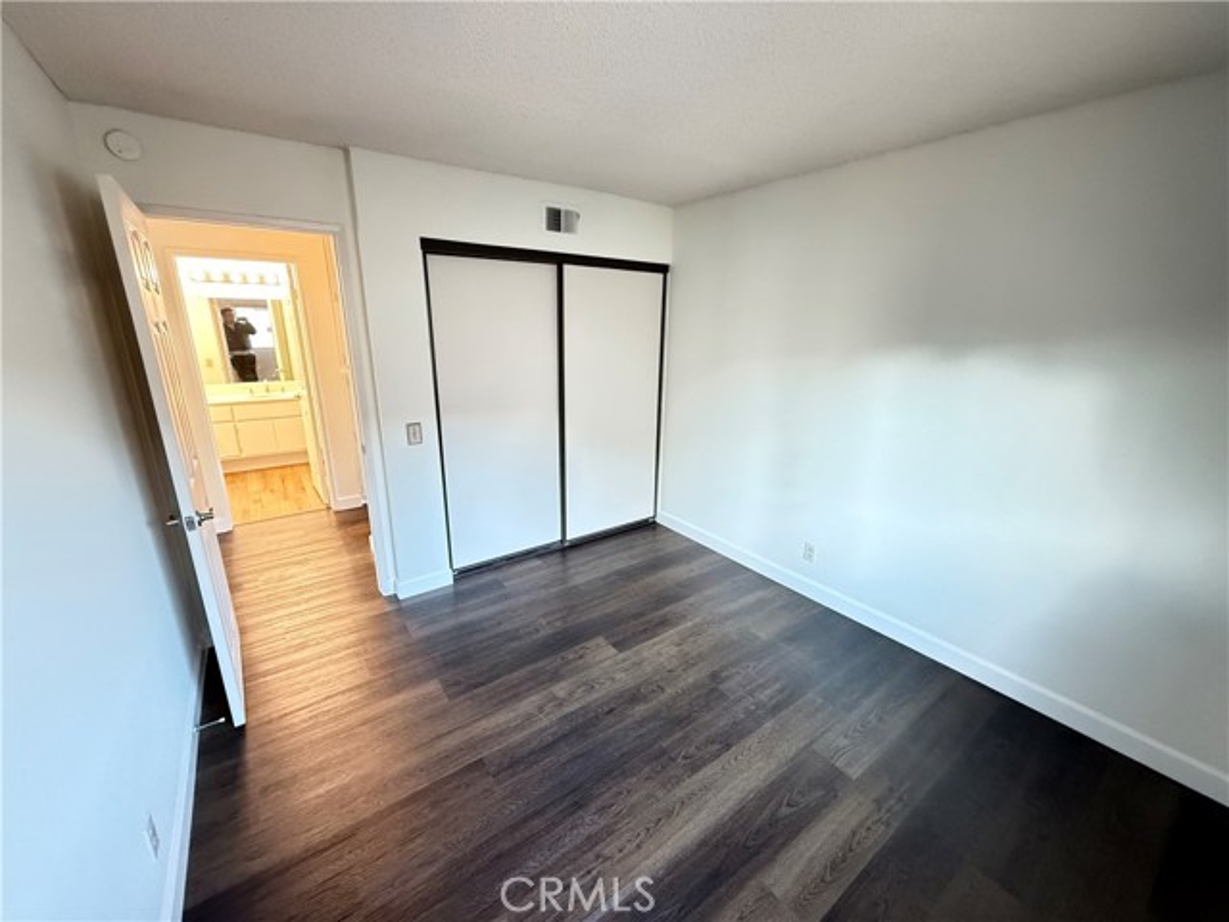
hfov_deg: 102.1
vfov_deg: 85.7
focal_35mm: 14
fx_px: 497
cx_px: 614
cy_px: 461
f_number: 2.2
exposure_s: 1/60
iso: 800
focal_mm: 2.22
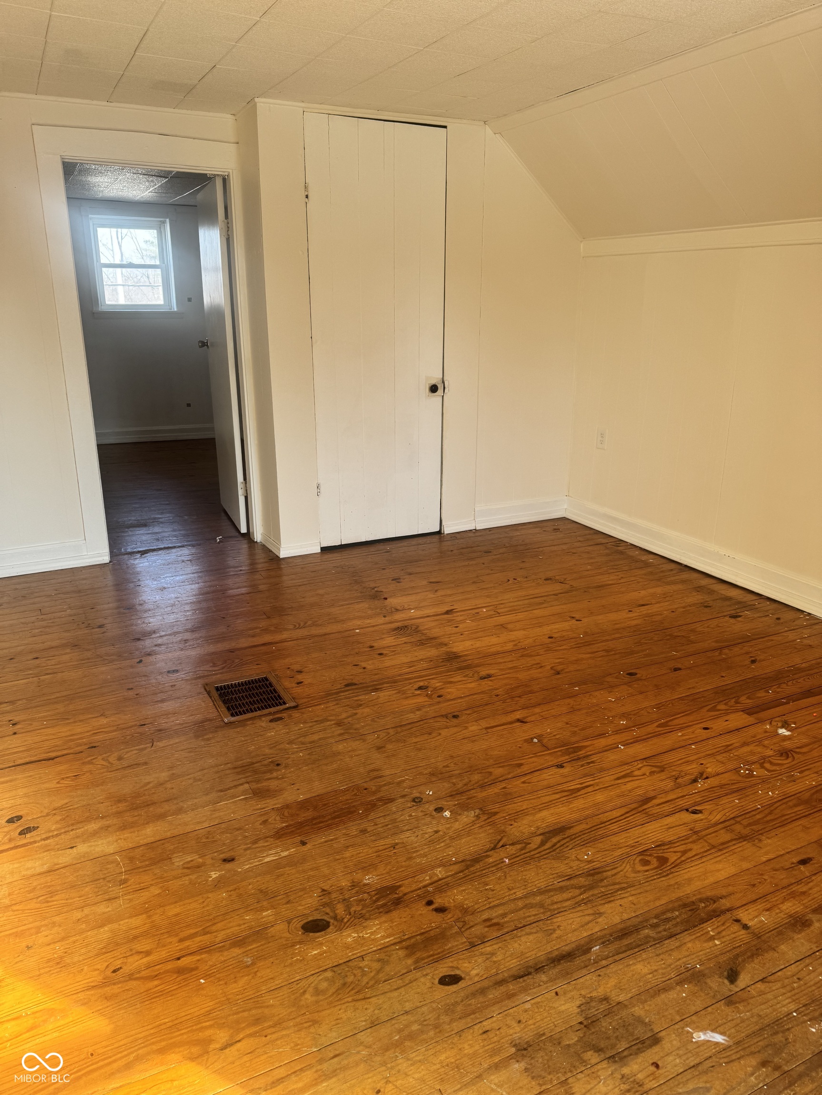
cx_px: 411
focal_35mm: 24
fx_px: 760
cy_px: 548
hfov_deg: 56.8
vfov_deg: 71.6
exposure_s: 1/121
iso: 80
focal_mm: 6.76
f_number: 1.78
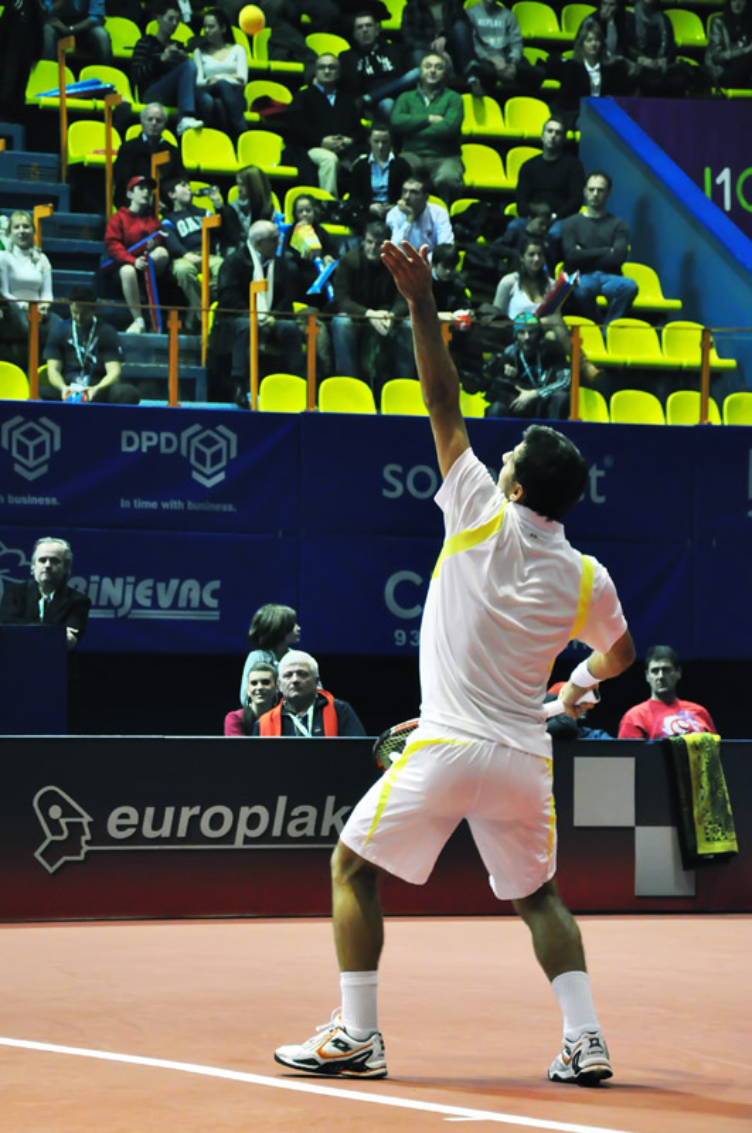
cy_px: 566
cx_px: 376
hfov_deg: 9.3
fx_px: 4620
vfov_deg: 14.0
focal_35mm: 147
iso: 2000
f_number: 5.6
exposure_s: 1/200
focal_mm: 98
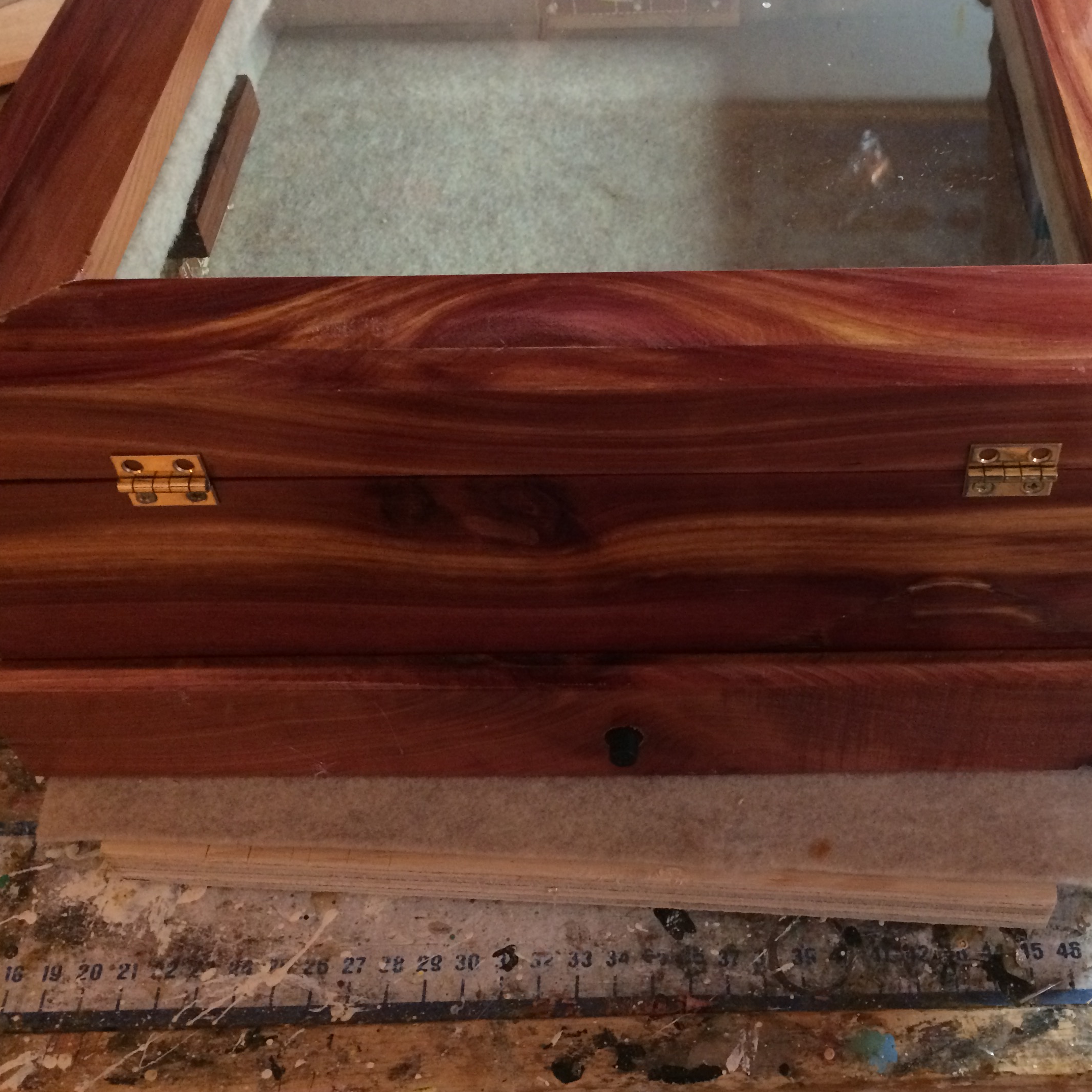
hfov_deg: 42.5
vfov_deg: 42.8
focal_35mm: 39
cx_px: 694
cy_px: 555
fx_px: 1392
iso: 250
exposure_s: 1/30
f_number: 2.2
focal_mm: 4.15
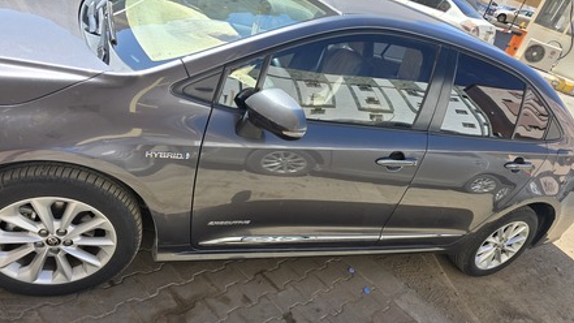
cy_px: 196
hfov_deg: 71.9
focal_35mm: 26
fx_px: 396
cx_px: 295
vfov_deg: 44.1
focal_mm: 6.3
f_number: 1.7
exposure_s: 1/279
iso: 12
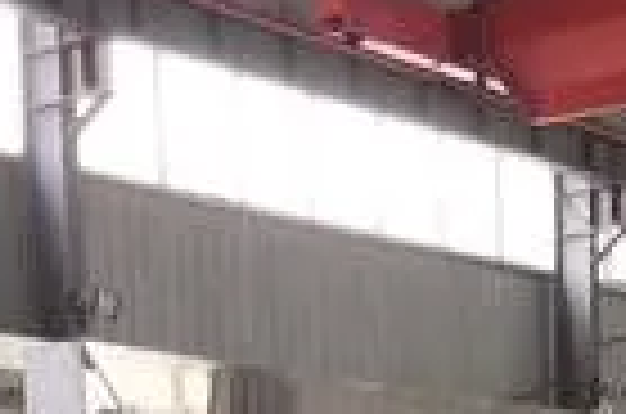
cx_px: 261
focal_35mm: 135
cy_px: 1053
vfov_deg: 9.0
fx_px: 2342
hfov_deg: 15.2
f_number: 1.7
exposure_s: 1/50
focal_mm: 4.27
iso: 181
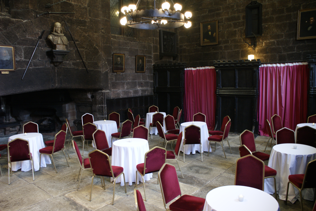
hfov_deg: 67.4
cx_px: 158
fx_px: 237
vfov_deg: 47.9
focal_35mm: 27
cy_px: 106
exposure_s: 1/10
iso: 400
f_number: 3.5
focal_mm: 18
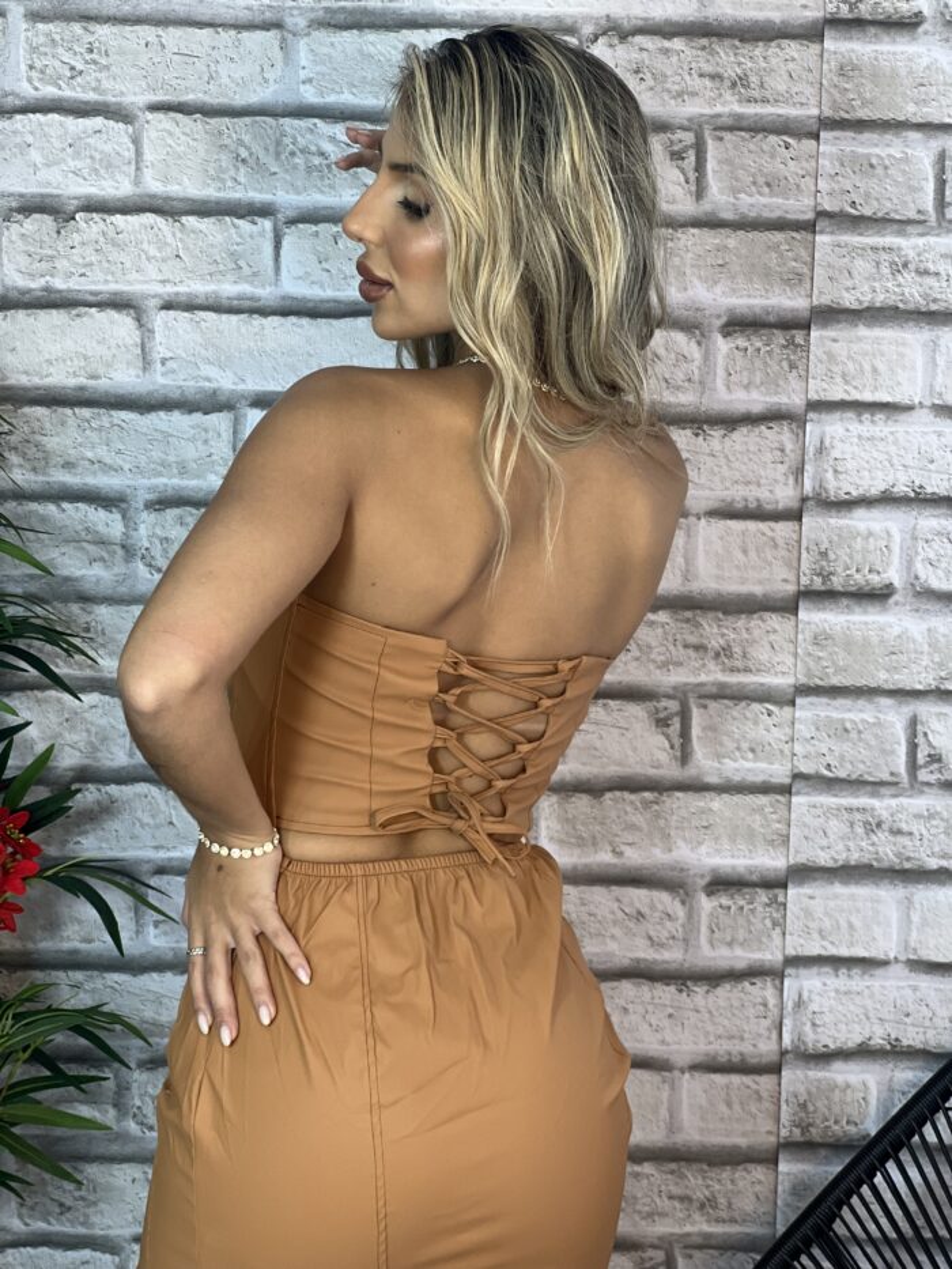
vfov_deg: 25.3
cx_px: 476
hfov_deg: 19.1
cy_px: 634
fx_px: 2823
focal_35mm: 77
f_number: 2.8
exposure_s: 1/120
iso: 100
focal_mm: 9
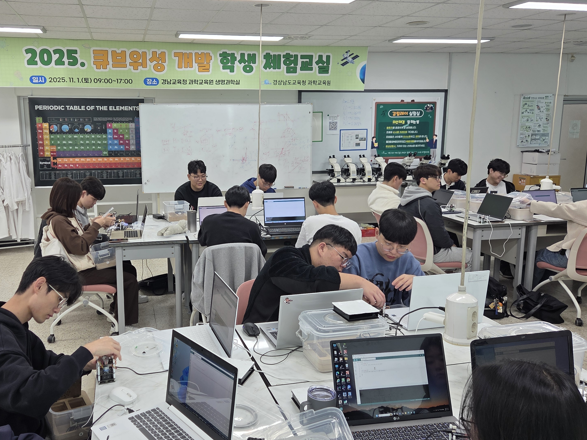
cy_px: 210
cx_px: 244
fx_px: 543
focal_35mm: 32
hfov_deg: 56.5
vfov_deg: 44.1
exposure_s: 1/120
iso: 50
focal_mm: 5.4
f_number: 1.8
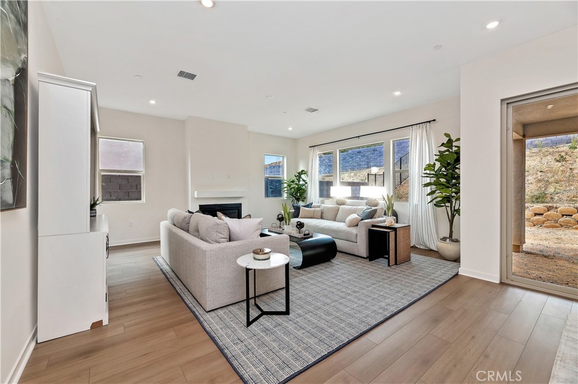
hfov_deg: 104.3
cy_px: 192
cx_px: 289
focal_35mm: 14
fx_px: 225
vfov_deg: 81.1
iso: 500
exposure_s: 1/25
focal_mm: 14
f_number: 10
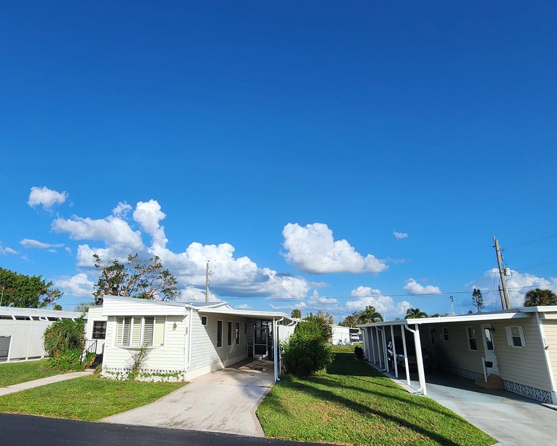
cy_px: 236
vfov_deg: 70.8
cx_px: 224
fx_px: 313
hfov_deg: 82.3
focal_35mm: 19
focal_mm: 2.2
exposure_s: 1/2410
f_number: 2.2
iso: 50
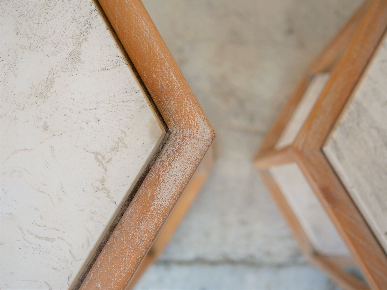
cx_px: 194
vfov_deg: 36.0
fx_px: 447
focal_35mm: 40
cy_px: 145
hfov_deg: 46.8
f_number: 2.5
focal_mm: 20
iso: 200
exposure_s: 1/200
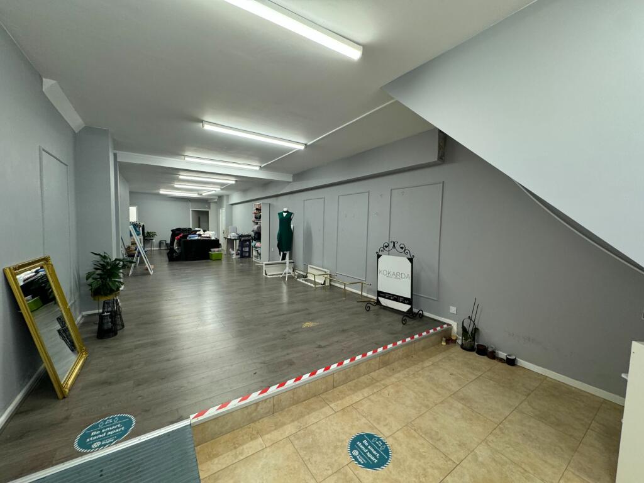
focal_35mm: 14
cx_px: 322
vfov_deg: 85.7
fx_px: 260
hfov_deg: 102.1
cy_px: 242
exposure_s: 1/100
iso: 200
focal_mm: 2.22
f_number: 2.2
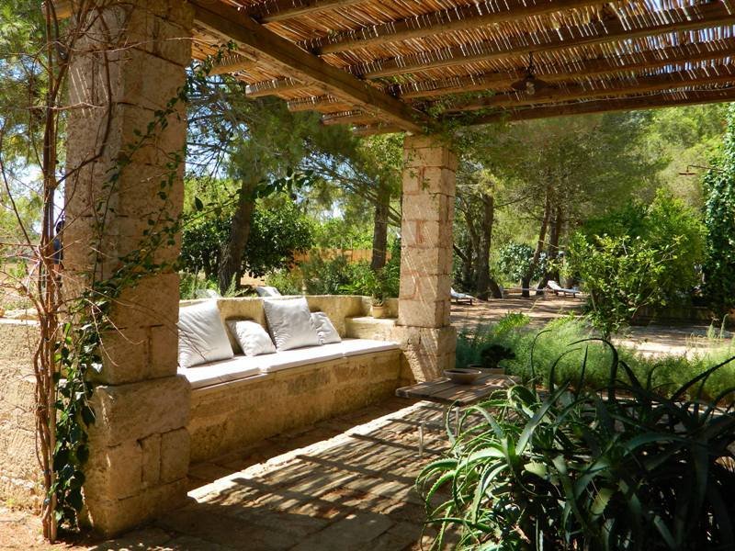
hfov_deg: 58.4
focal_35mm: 31
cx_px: 368
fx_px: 658
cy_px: 276
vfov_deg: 45.4
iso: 80
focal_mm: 5.6
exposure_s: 1/320
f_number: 3.2
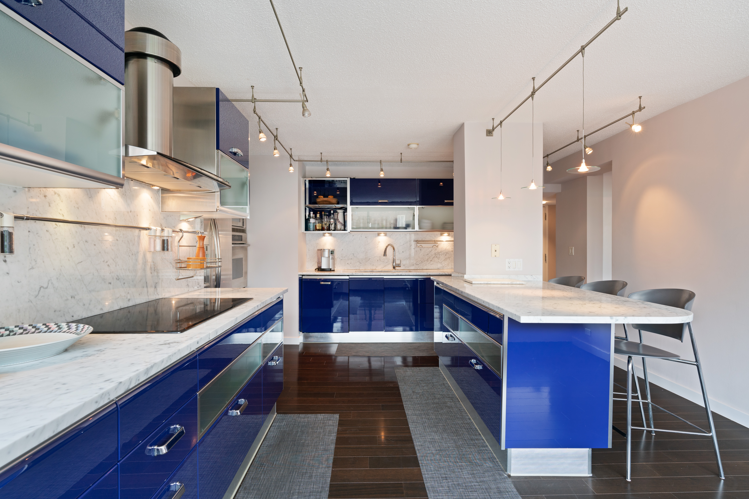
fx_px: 375
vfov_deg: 67.4
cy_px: 250
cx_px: 374
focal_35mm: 18
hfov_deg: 90.0
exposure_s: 1/5
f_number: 7.1
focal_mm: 18
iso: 320
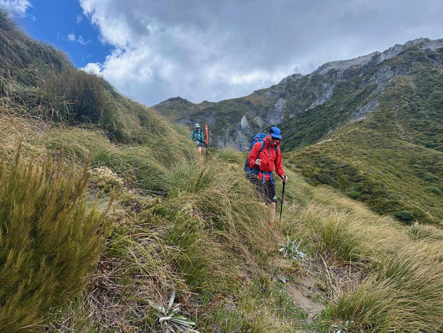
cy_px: 166
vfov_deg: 56.8
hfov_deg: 71.6
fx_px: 307
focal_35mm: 24
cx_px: 222
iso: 100
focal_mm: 6.76
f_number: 1.78
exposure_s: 1/2703
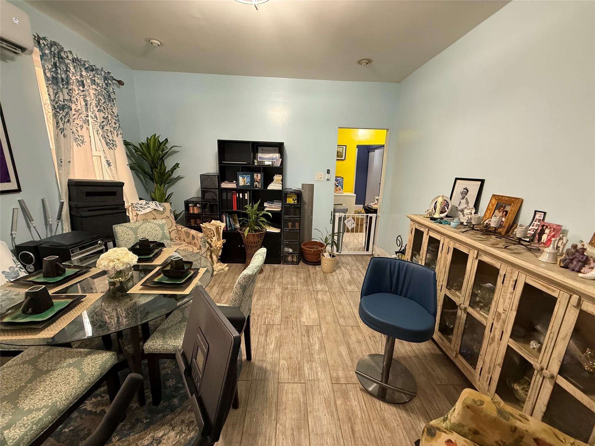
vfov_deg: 85.7
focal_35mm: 14
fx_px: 241
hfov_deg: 102.1
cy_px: 223
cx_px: 298
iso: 400
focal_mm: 2.22
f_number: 2.2
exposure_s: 1/60
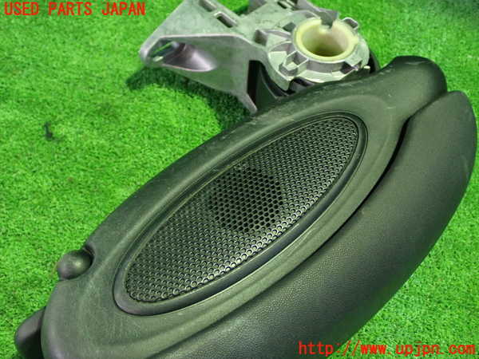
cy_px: 180
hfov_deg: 45.8
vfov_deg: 35.1
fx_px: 567
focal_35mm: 41
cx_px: 240
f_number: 2.8
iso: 800
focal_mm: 7.31
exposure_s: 1/13
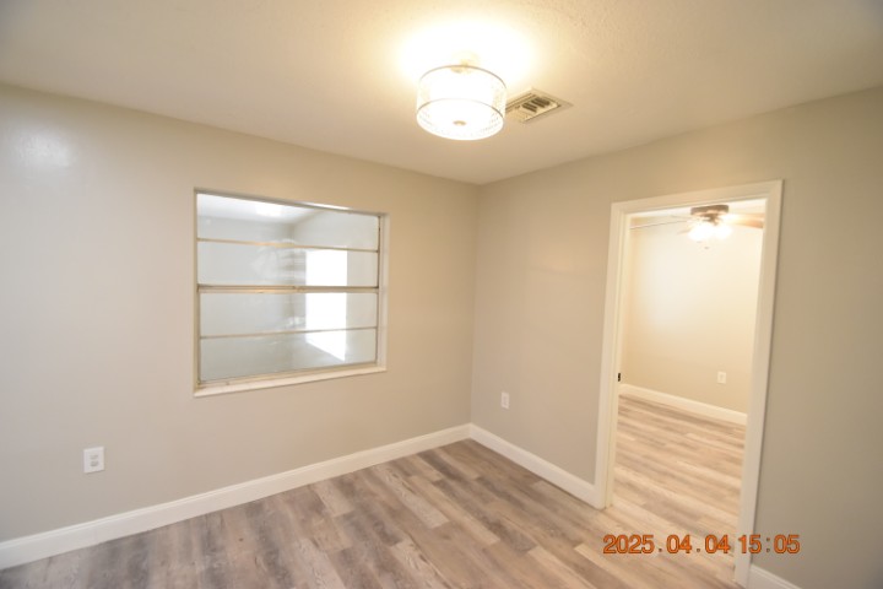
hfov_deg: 100.4
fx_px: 368
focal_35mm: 15
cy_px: 294
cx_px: 442
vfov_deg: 77.3
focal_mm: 10
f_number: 3.5
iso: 1400
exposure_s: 1/60
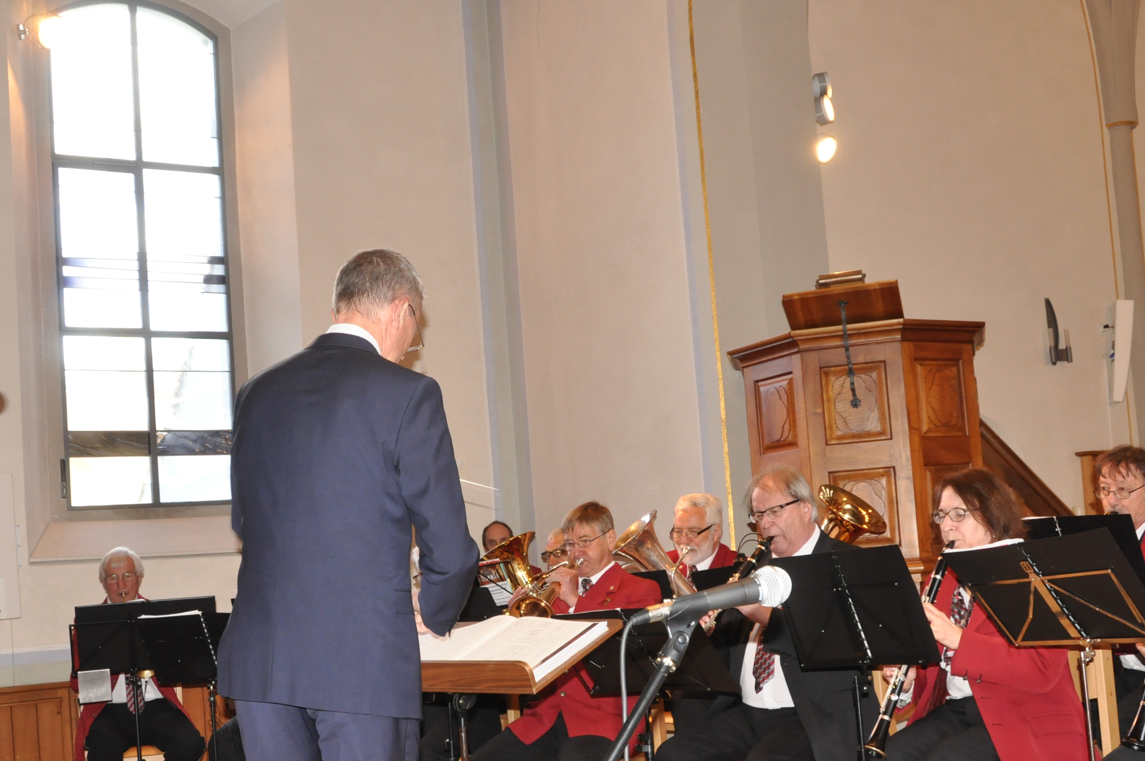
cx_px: 533
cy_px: 487
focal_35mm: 42
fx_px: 1334
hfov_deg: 46.4
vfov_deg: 31.6
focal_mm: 20
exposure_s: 1/30
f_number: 9
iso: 1000
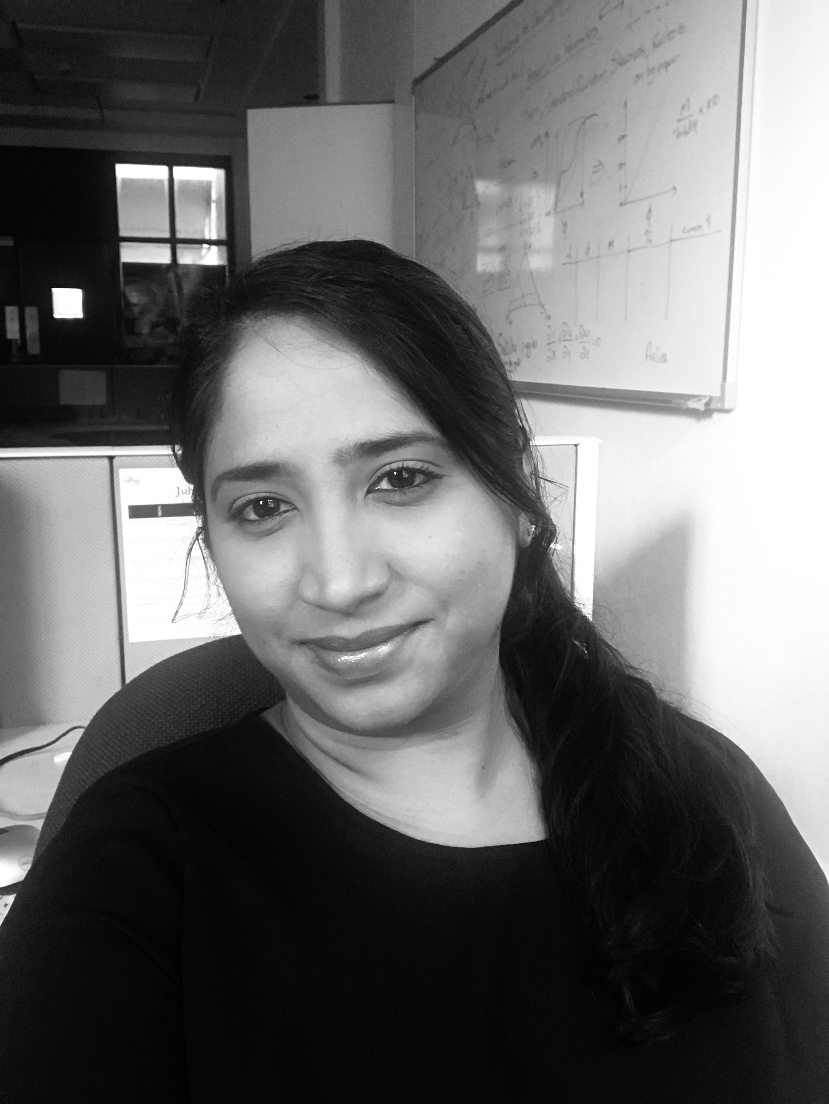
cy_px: 552
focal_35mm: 32
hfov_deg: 44.2
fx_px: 1021
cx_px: 414
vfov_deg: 56.8
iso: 125
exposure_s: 1/30
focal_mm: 2.87
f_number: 2.2
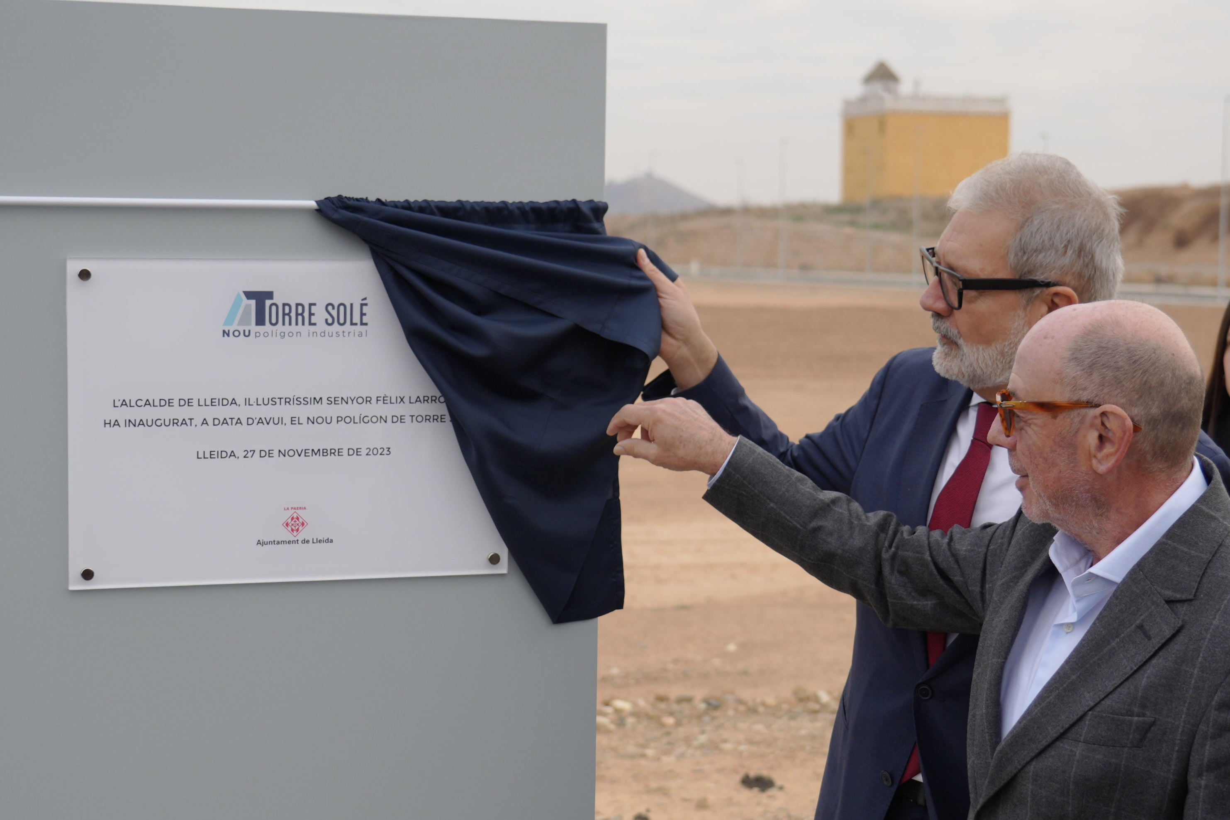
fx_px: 1982
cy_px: 410
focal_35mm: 58
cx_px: 615
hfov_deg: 34.5
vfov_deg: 23.4
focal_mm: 39
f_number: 4
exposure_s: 1/640
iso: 125
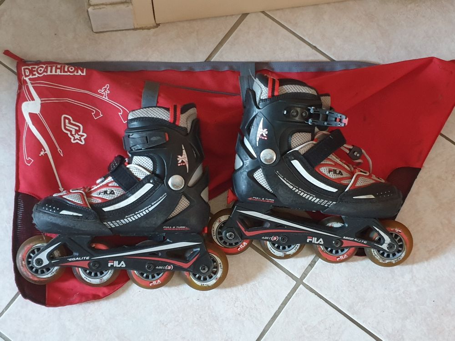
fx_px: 342
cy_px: 170
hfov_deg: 67.3
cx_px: 228
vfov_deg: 53.1
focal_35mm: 26
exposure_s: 1/10
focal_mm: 4.3
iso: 320
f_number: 1.5
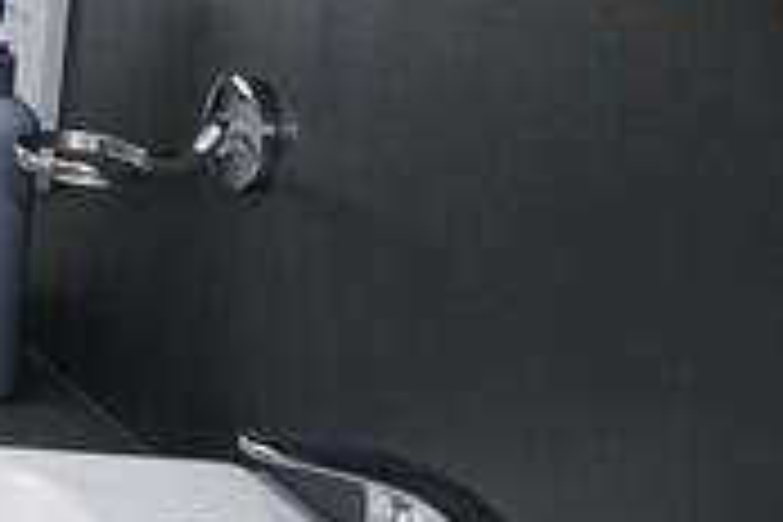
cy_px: -160
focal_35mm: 94
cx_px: -1066
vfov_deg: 14.0
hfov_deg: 14.6
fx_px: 2044
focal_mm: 16
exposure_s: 1/60
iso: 800
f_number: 11
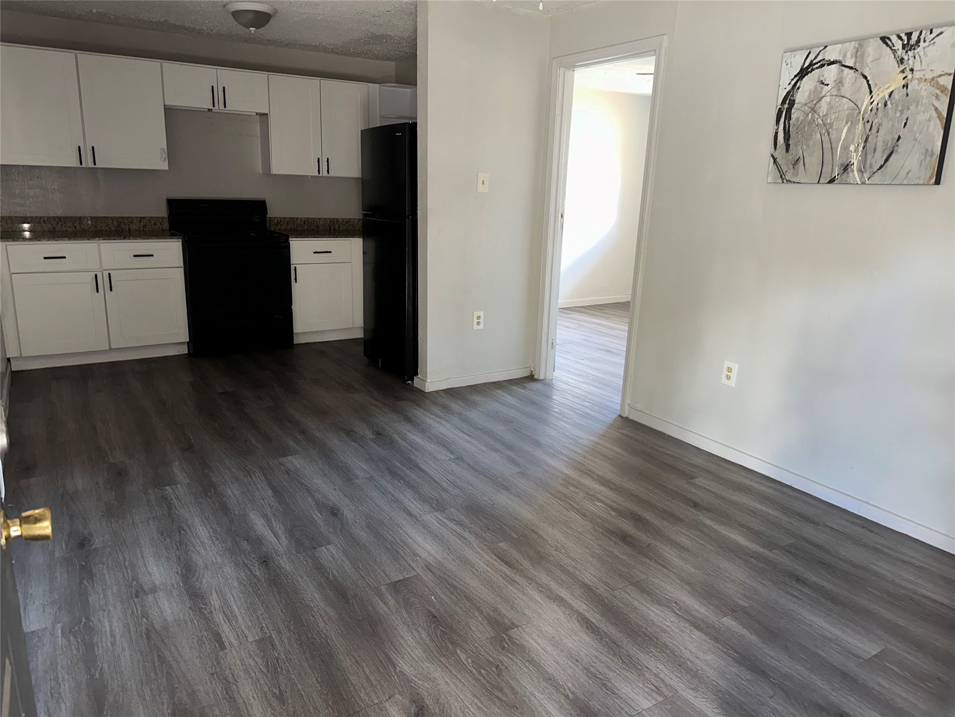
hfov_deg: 71.6
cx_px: 478
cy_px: 358
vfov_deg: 56.8
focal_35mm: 24
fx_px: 662
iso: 100
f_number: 1.78
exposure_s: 1/17
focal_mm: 6.86
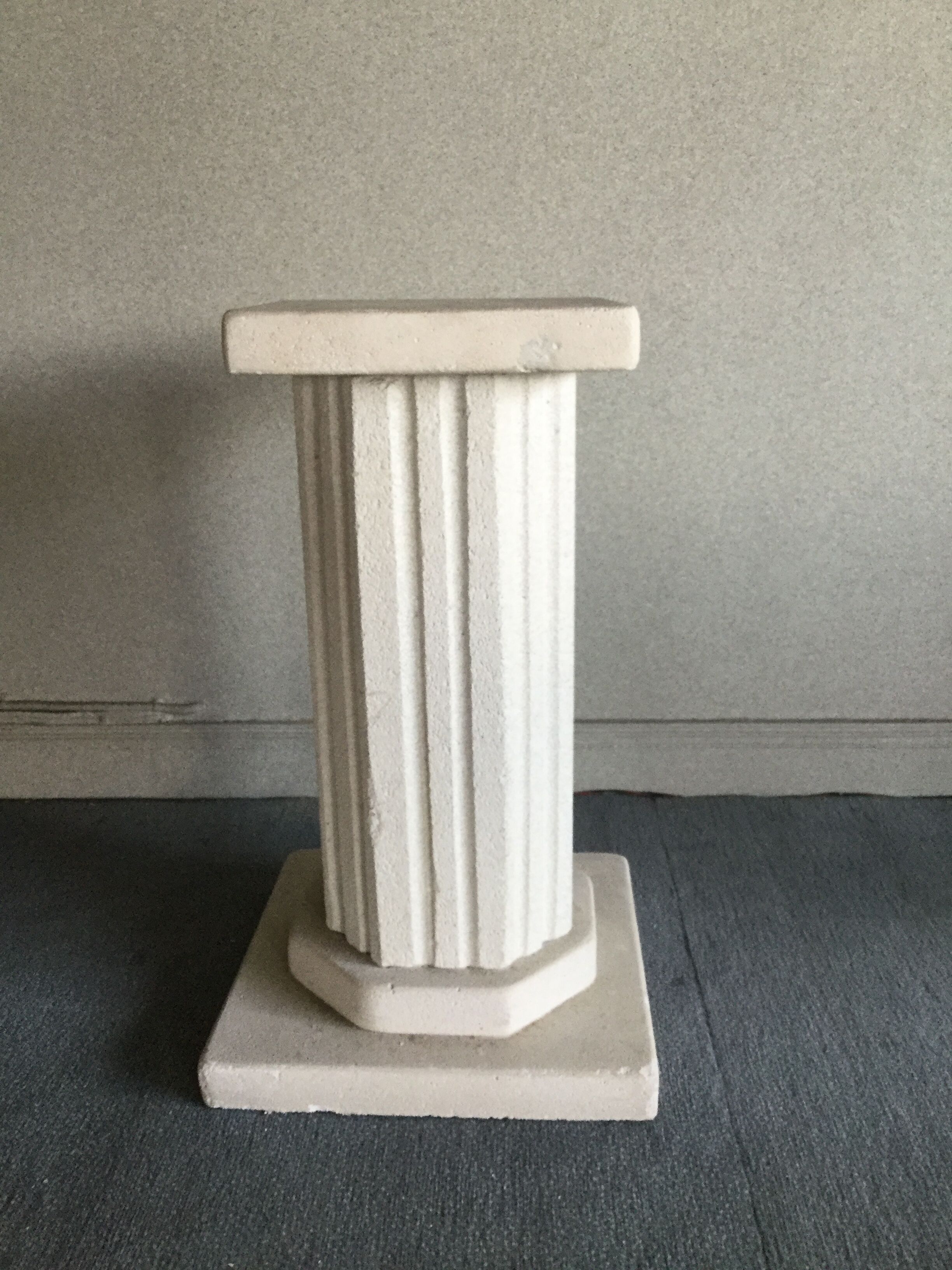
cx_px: 476
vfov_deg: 58.4
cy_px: 635
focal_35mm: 31
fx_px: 1137
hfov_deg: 45.4
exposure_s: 1/33
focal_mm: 3.3
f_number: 2.4
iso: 64
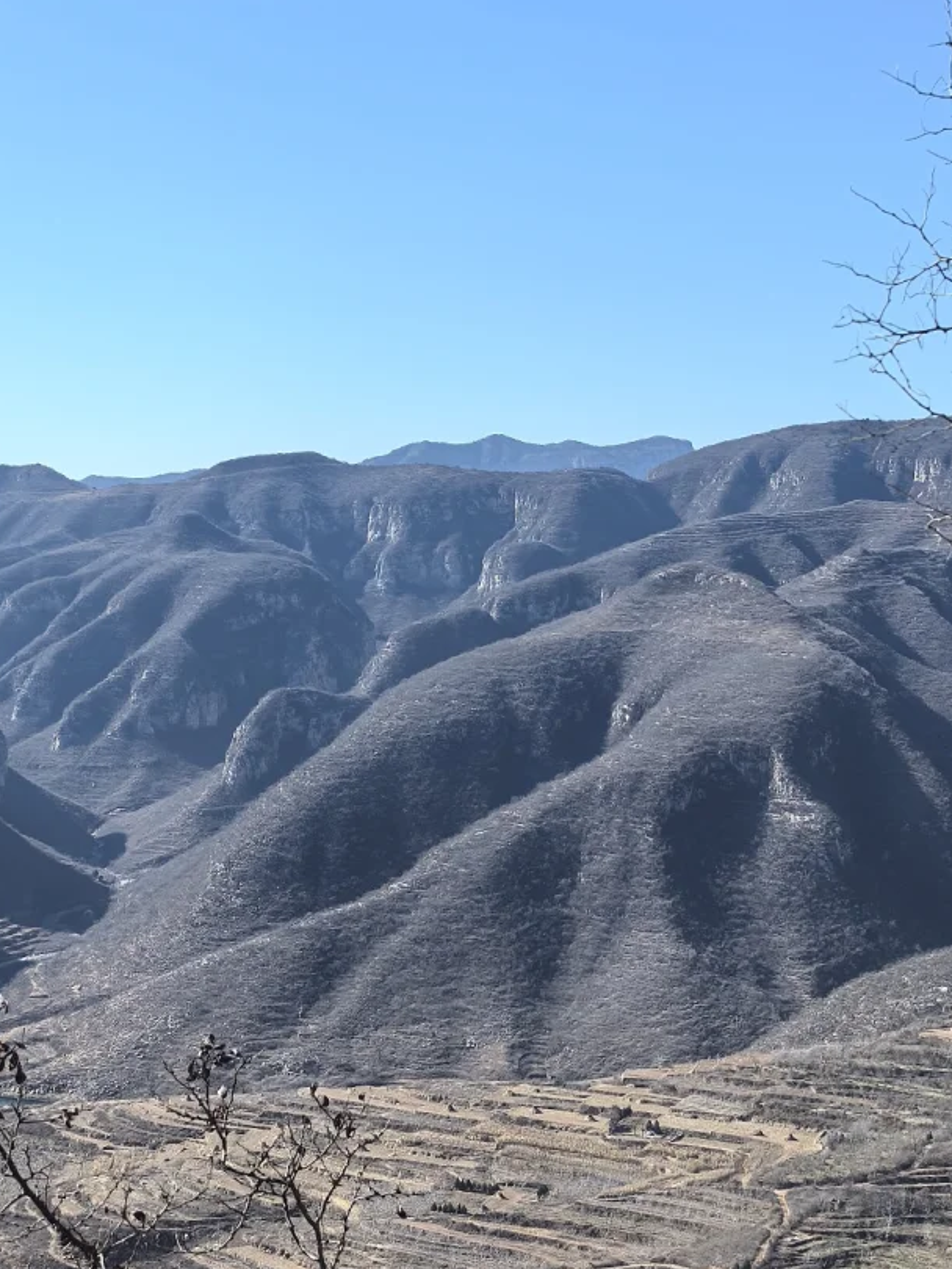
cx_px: 581
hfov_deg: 22.9
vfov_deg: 30.2
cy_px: 494
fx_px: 2346
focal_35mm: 64
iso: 320
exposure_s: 1/9091
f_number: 2
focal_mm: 6.98
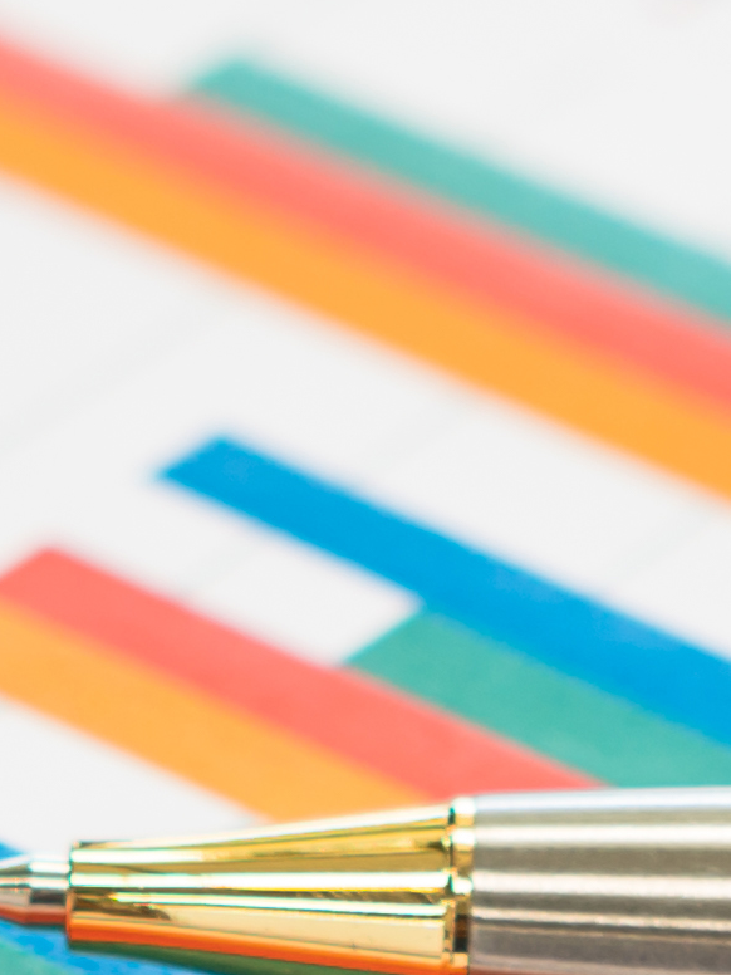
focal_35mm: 542
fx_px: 15261
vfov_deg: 3.6
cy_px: -825
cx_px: -1192
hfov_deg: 2.7
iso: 100
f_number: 2.8
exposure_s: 1/160
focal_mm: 55
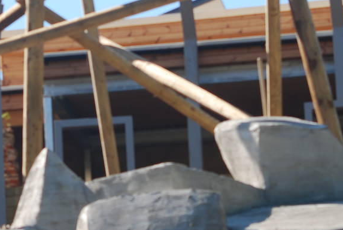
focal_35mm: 293
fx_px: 2796
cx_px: 50
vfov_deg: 4.7
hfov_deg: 7.0
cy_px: -21
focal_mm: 70
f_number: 8
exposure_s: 1/160
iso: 100
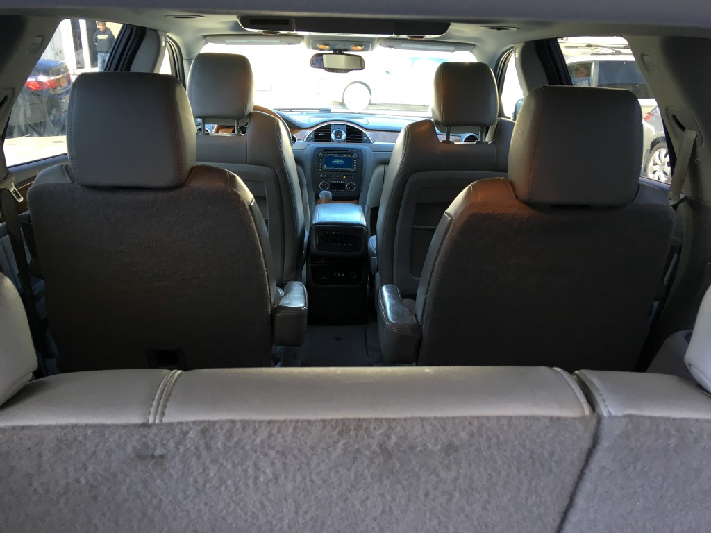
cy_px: 266
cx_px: 356
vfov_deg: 48.2
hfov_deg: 61.7
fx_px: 596
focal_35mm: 29
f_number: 2.2
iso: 25
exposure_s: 1/30
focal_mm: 4.15
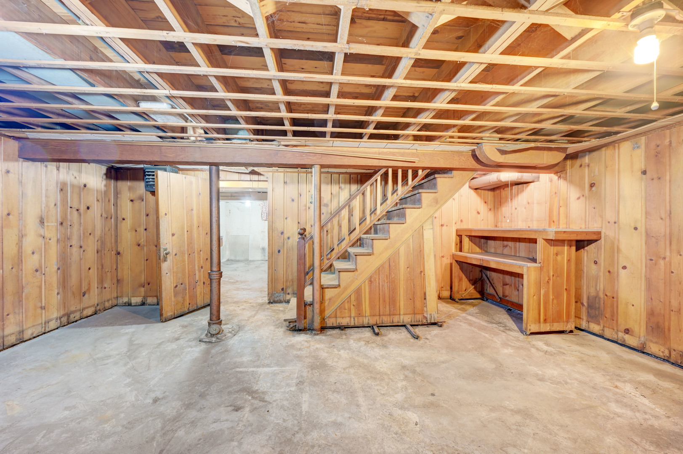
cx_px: 342
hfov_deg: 104.3
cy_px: 227
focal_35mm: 14
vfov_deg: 81.1
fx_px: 265
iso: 400
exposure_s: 1/2
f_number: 8
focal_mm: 14
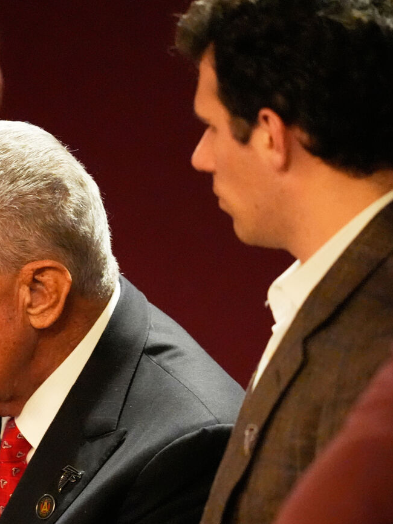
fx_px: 11840
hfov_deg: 1.9
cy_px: 352
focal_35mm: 782
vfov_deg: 2.5
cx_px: -116
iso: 12800
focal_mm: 400
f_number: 2.8
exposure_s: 1/400
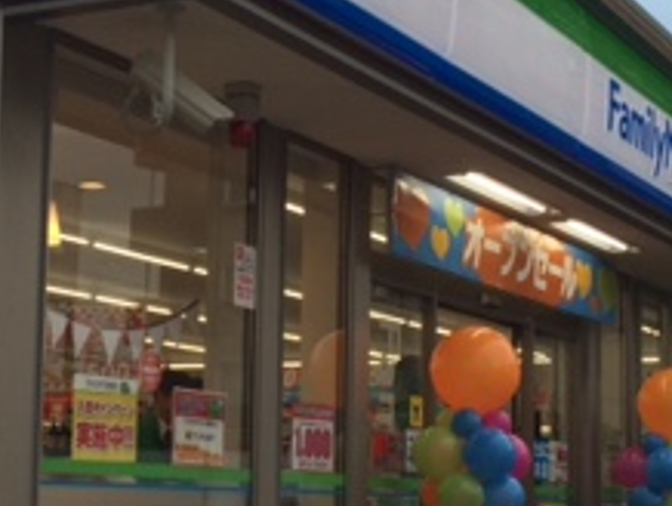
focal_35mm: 85
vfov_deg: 17.4
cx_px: 133
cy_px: 275
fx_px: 1652
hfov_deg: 22.7
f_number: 2.2
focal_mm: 4.15
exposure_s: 1/270
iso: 32
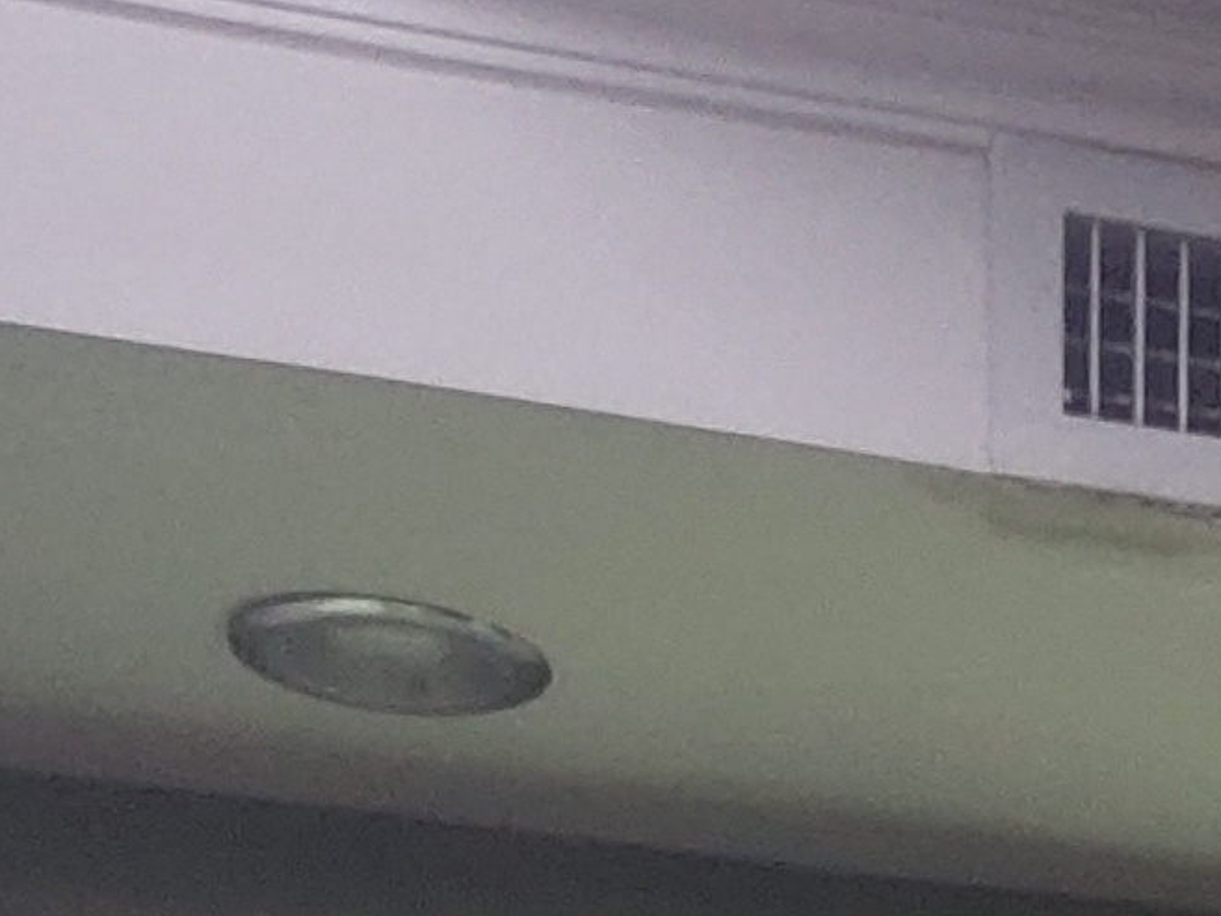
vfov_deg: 7.5
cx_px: 2451
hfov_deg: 10.2
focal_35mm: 178
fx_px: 6280
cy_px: 2540
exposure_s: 1/50
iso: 301
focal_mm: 4.27
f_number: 1.8
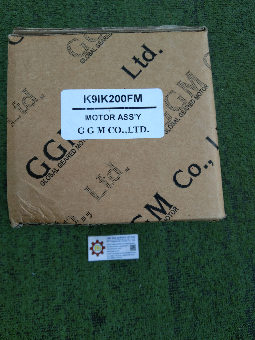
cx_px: 128
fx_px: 295
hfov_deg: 46.8
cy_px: 170
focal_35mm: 30
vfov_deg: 60.0
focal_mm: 3.65
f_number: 2.2
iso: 81
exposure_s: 1/50
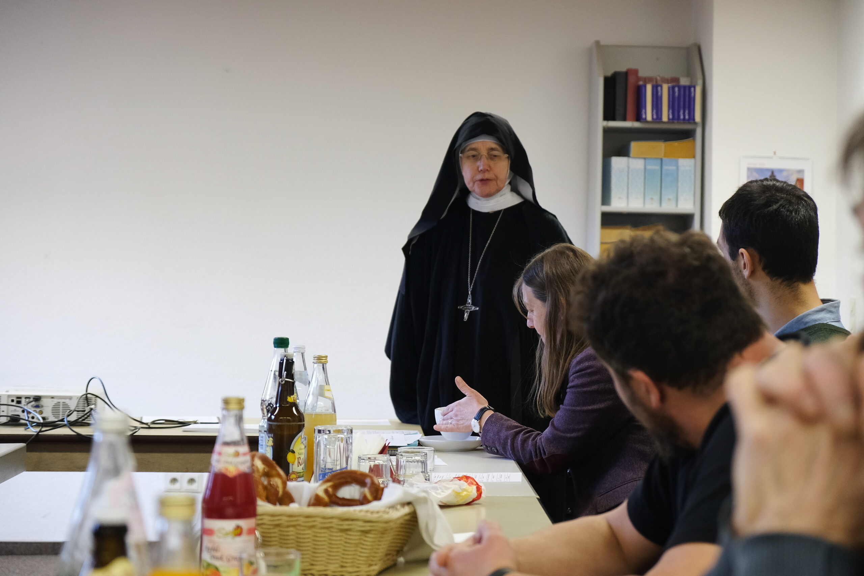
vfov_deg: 16.5
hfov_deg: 24.5
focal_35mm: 83
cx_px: 432
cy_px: 288
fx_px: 1992
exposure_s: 1/60
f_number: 4
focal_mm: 55
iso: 1600
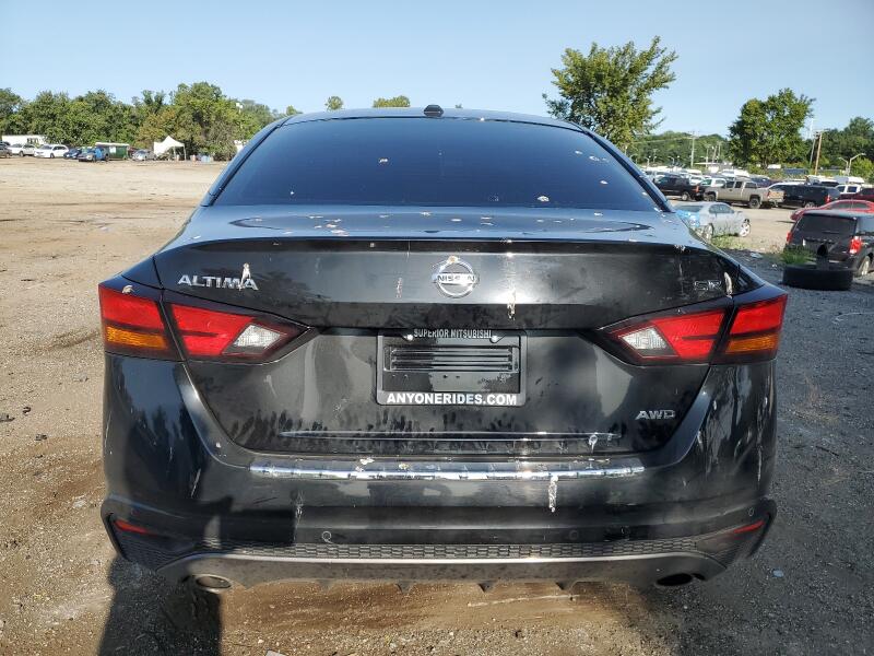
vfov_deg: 53.1
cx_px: 437
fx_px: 656
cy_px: 328
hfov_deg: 67.3
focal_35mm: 26
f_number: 1.5
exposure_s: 1/2000
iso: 50
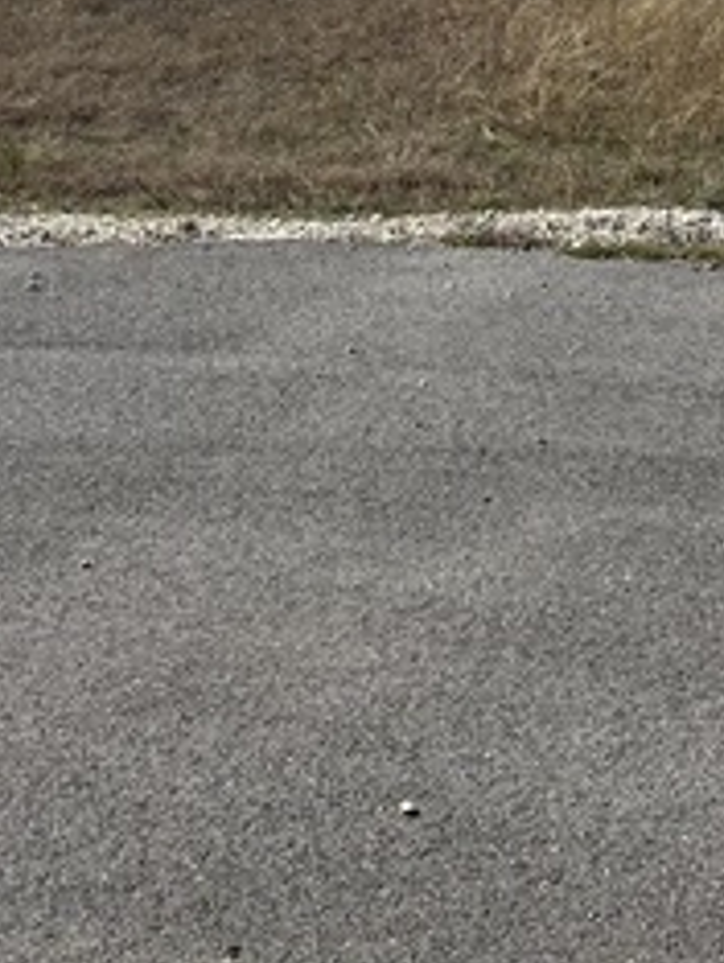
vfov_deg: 25.5
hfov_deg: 20.6
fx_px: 1976
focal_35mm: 71
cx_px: 539
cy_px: -82
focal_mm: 5.1
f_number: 1.6
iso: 50
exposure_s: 1/5076
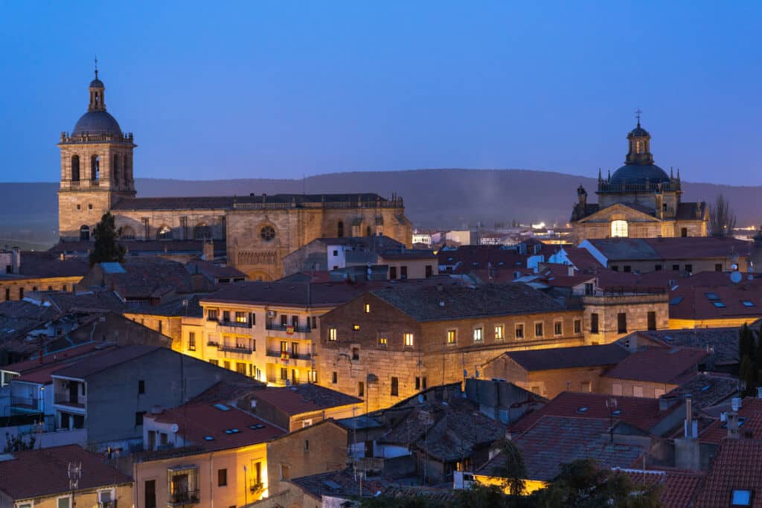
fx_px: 1482
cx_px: 381
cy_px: 254
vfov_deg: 19.5
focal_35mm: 70
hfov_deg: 28.8
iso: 200
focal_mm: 70
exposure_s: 30
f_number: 9
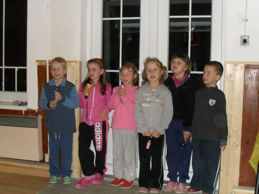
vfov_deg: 29.1
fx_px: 374
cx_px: 130
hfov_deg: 38.2
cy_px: 97
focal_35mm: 50
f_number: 3.3
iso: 320
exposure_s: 1/45
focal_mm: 8.8
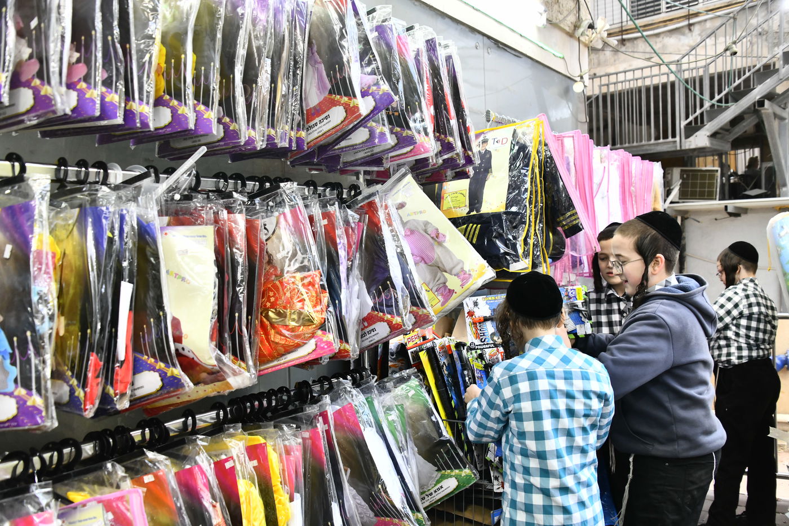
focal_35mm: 34
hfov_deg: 55.8
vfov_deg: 38.9
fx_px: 745
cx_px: 394
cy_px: 263
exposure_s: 1/160
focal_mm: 34
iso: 1250
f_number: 5.6
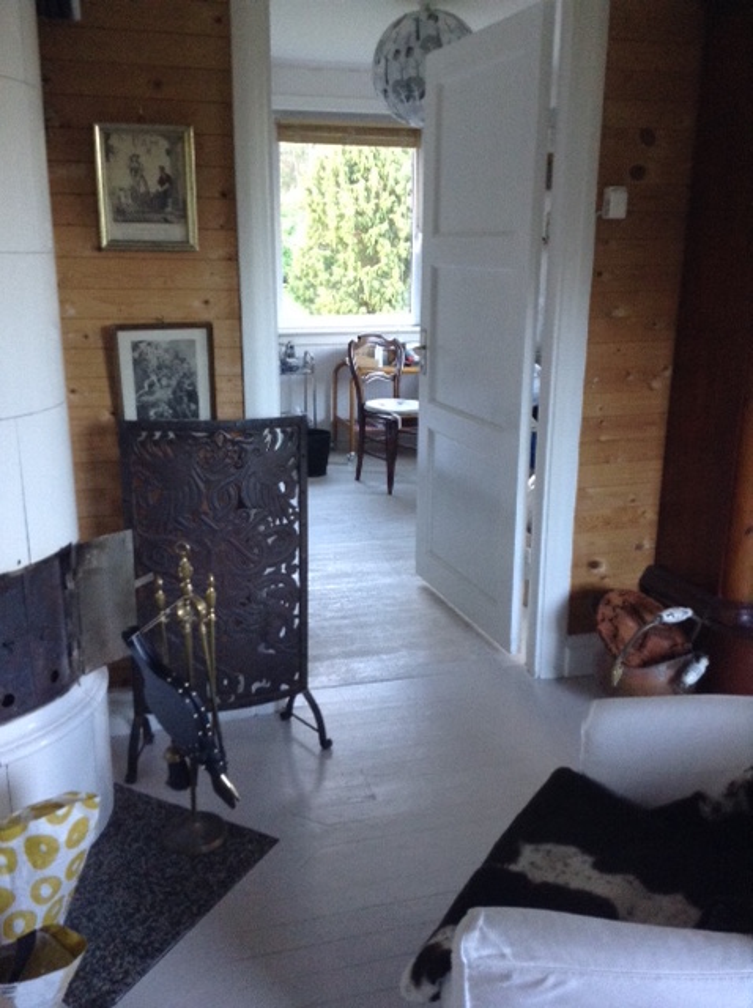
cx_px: 376
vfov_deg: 55.4
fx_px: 960
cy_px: 504
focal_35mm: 33
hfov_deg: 42.8
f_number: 2.4
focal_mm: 3.3
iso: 160
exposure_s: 1/25
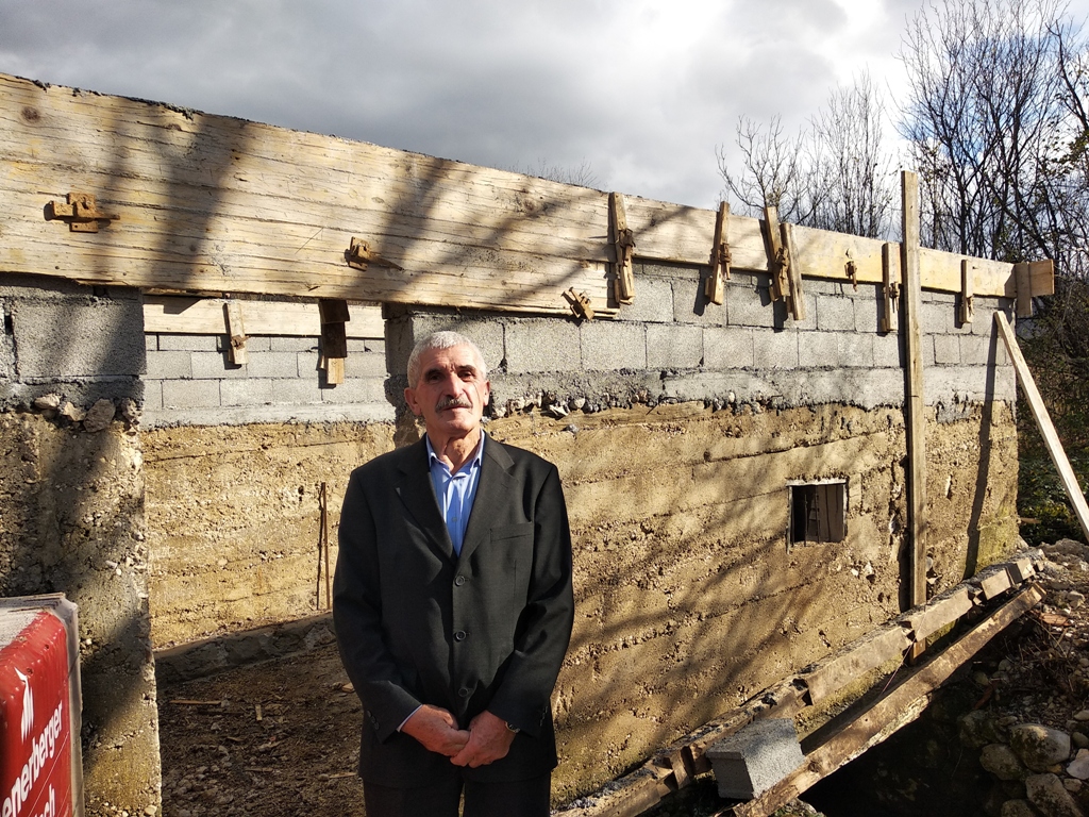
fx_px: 818
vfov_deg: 53.1
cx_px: 544
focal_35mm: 26
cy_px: 408
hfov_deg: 67.3
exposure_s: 1/805
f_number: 2.2
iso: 100
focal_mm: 3.81
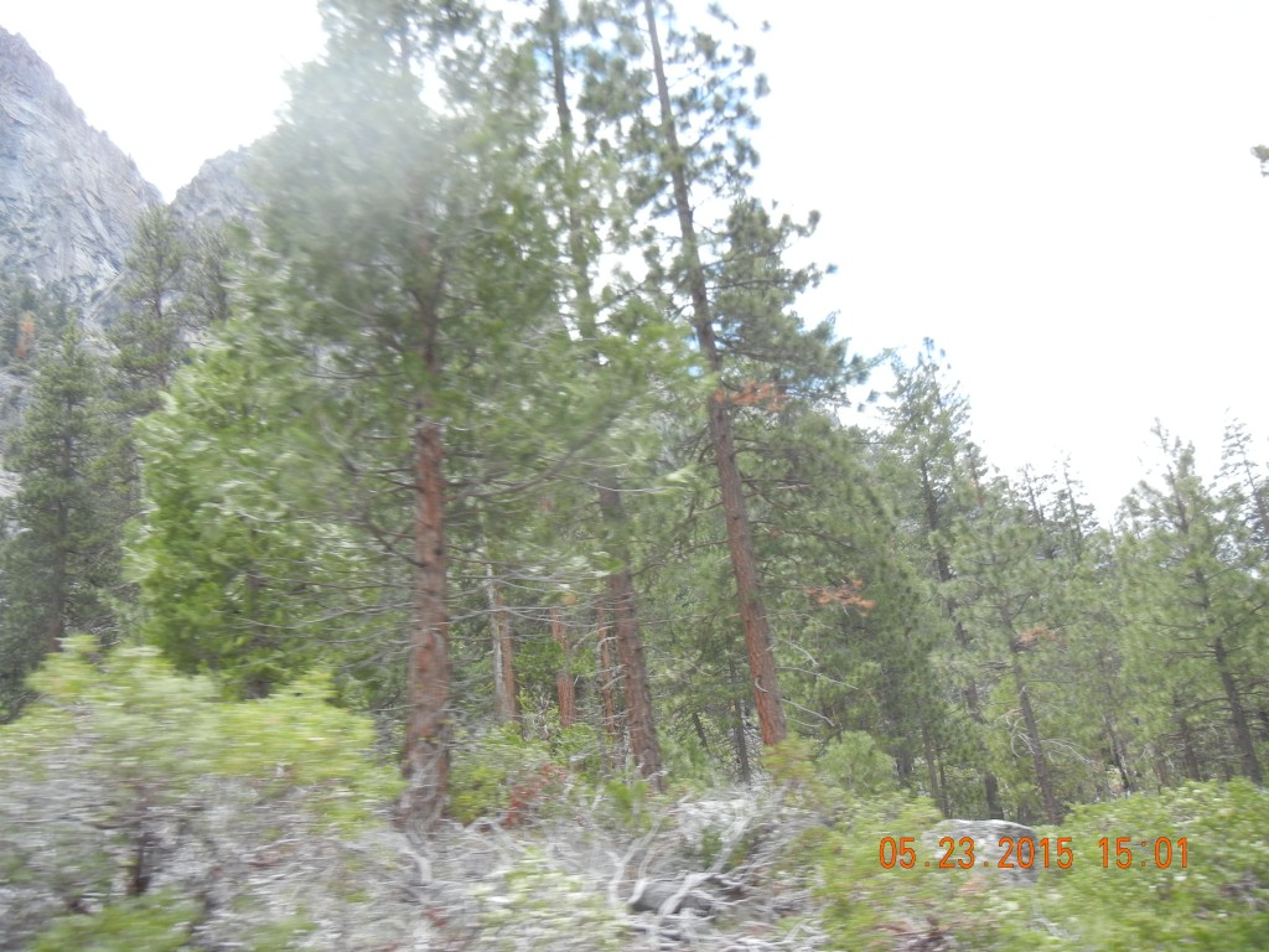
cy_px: 476
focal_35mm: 30
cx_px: 634
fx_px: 1100
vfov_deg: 46.8
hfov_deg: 60.0
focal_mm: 5.4
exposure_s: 1/310
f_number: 3.5
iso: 160
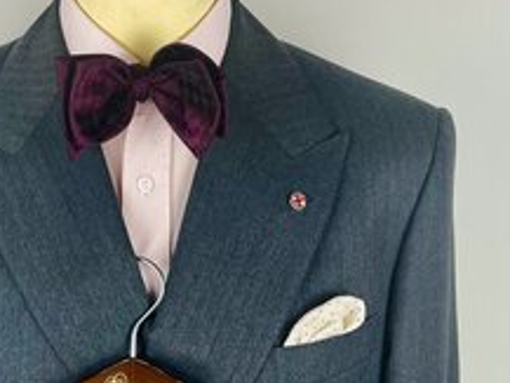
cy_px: 414
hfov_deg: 26.8
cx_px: 157
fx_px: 1061
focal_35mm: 72
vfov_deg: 19.6
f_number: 1.6
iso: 50
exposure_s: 1/100
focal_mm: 4.2
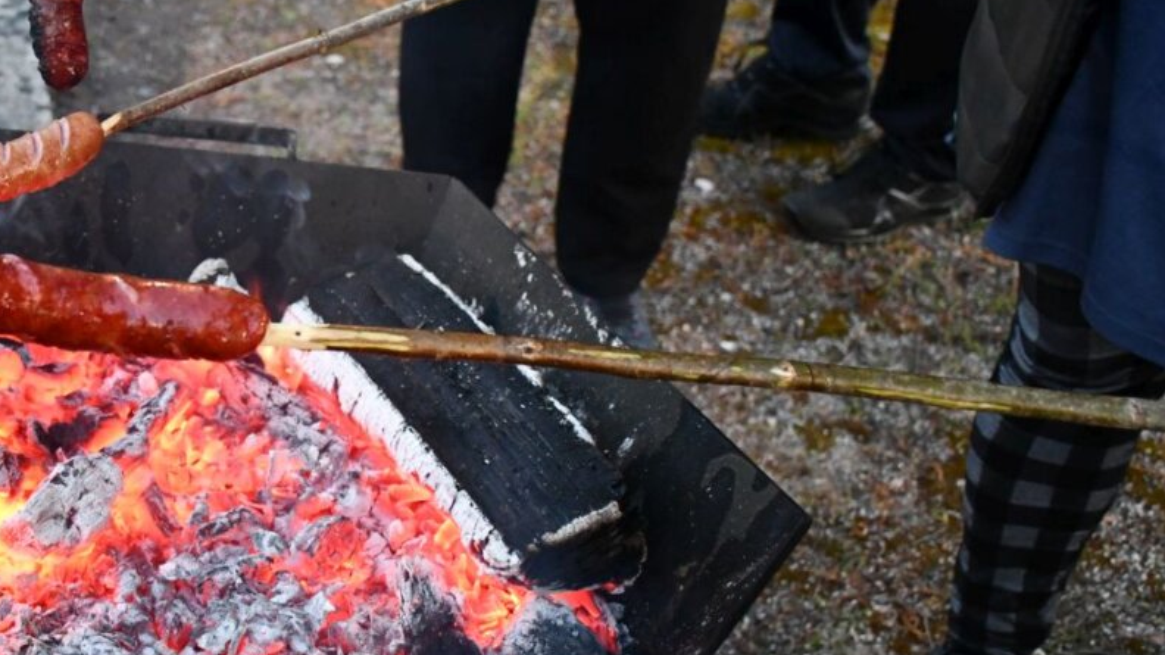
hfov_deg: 34.0
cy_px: 346
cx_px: 257
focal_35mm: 60
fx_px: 1853
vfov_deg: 20.0
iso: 3200
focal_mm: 24
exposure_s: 1/60
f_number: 3.8
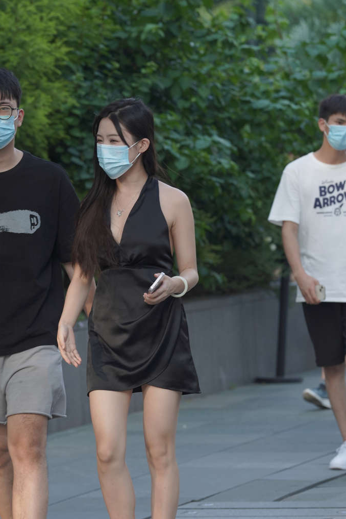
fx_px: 3445
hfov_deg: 5.7
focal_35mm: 239
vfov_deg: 8.6
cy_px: 362
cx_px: 54
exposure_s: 1/500
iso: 400
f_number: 4.5
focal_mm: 135
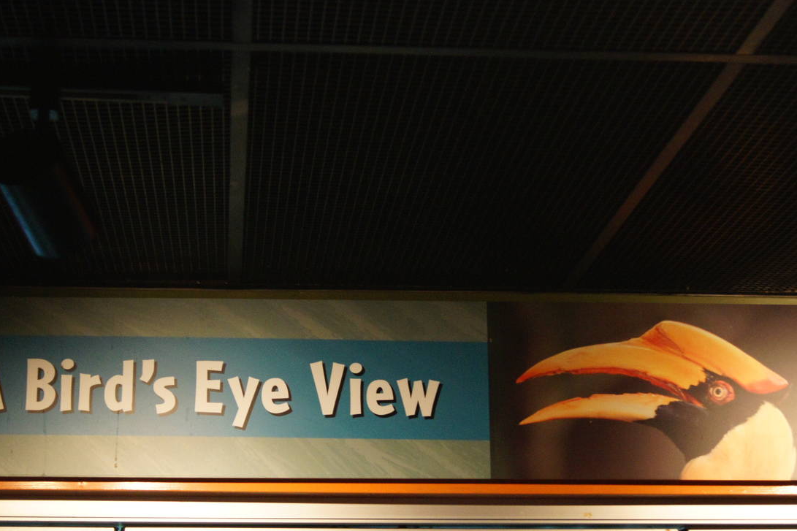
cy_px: 371
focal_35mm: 66
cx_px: 335
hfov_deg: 30.5
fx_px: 1461
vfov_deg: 20.5
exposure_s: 1/60
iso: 1250
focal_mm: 30
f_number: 4.5
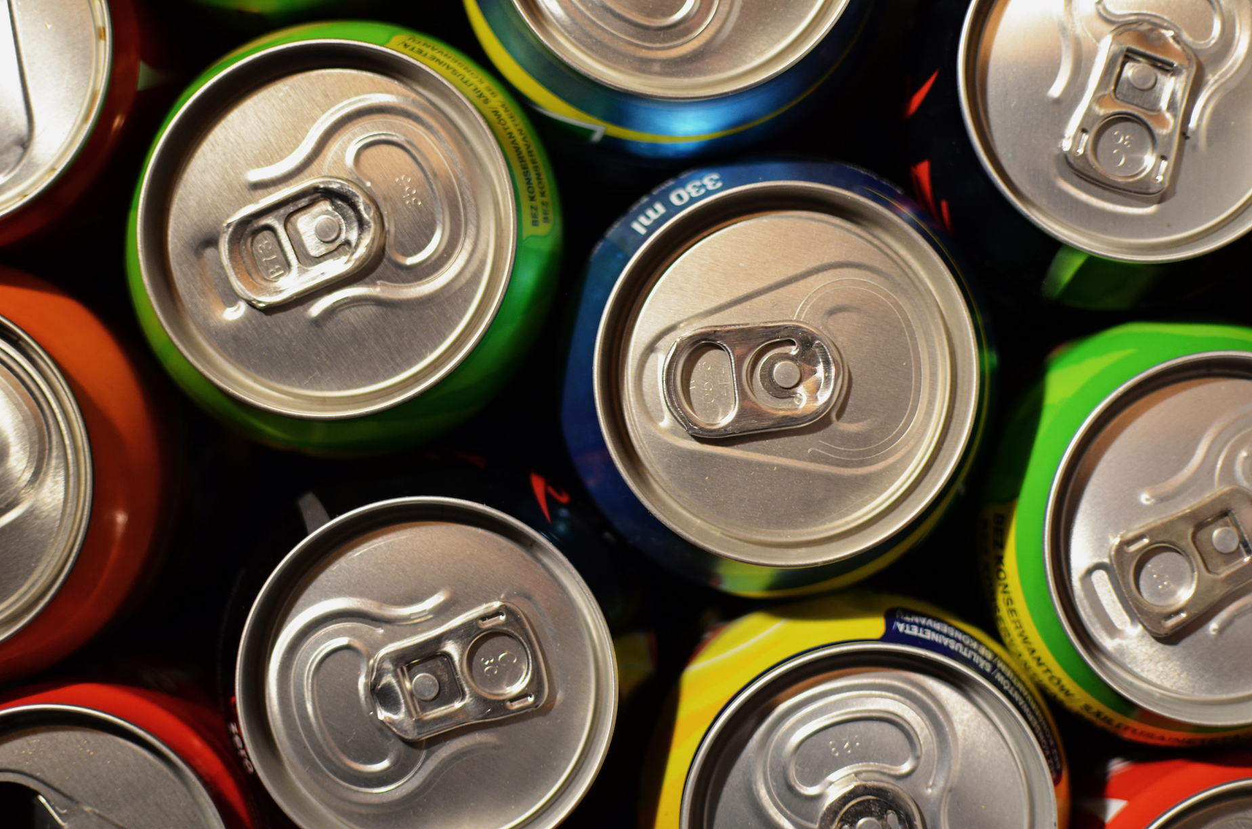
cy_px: 414
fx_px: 1822
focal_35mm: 52
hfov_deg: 37.9
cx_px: 626
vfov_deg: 25.6
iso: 800
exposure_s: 1/60
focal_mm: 35
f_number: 2.5
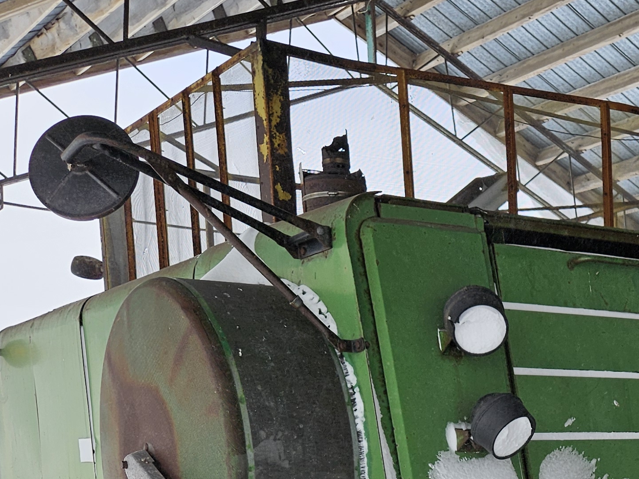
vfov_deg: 21.0
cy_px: 608
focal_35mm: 64
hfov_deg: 28.4
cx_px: 639
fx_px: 1181
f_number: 1.8
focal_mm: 5.4
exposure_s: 1/553
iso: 25
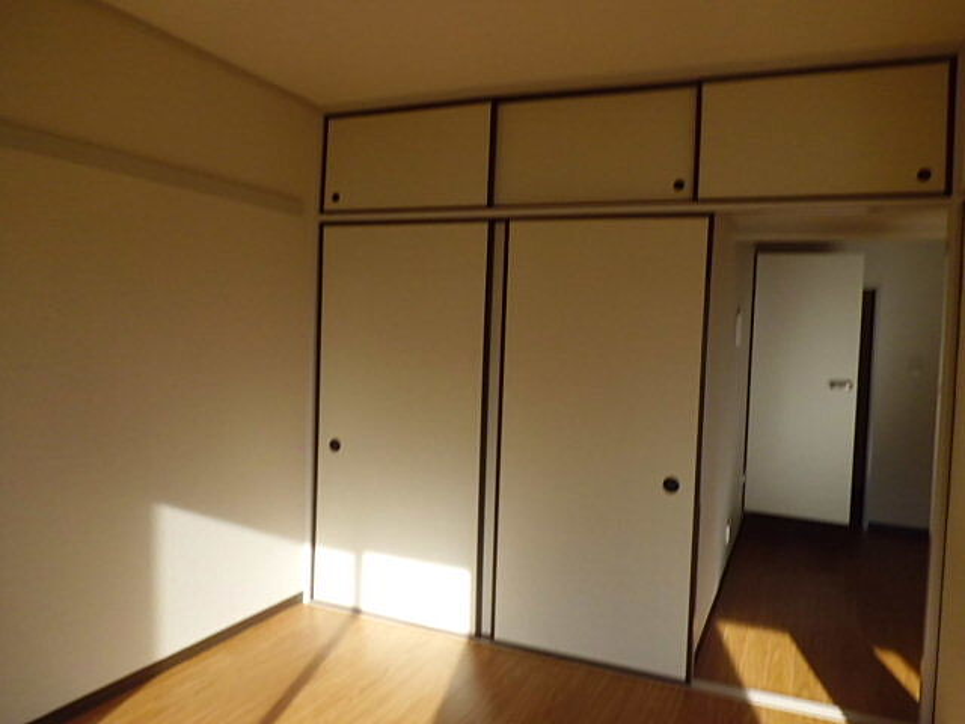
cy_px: 362
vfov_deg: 53.1
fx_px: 725
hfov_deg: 67.3
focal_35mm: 26
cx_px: 482
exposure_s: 1/60
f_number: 7.9
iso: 100
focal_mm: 4.7
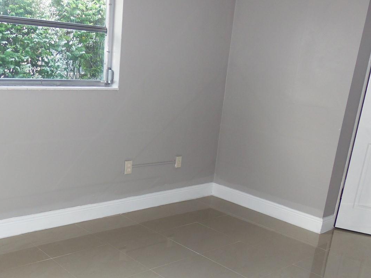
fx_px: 418
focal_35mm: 39
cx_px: 131
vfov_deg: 36.2
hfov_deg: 47.3
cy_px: 197
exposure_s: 1/40
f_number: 3.2
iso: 100
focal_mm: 4.7
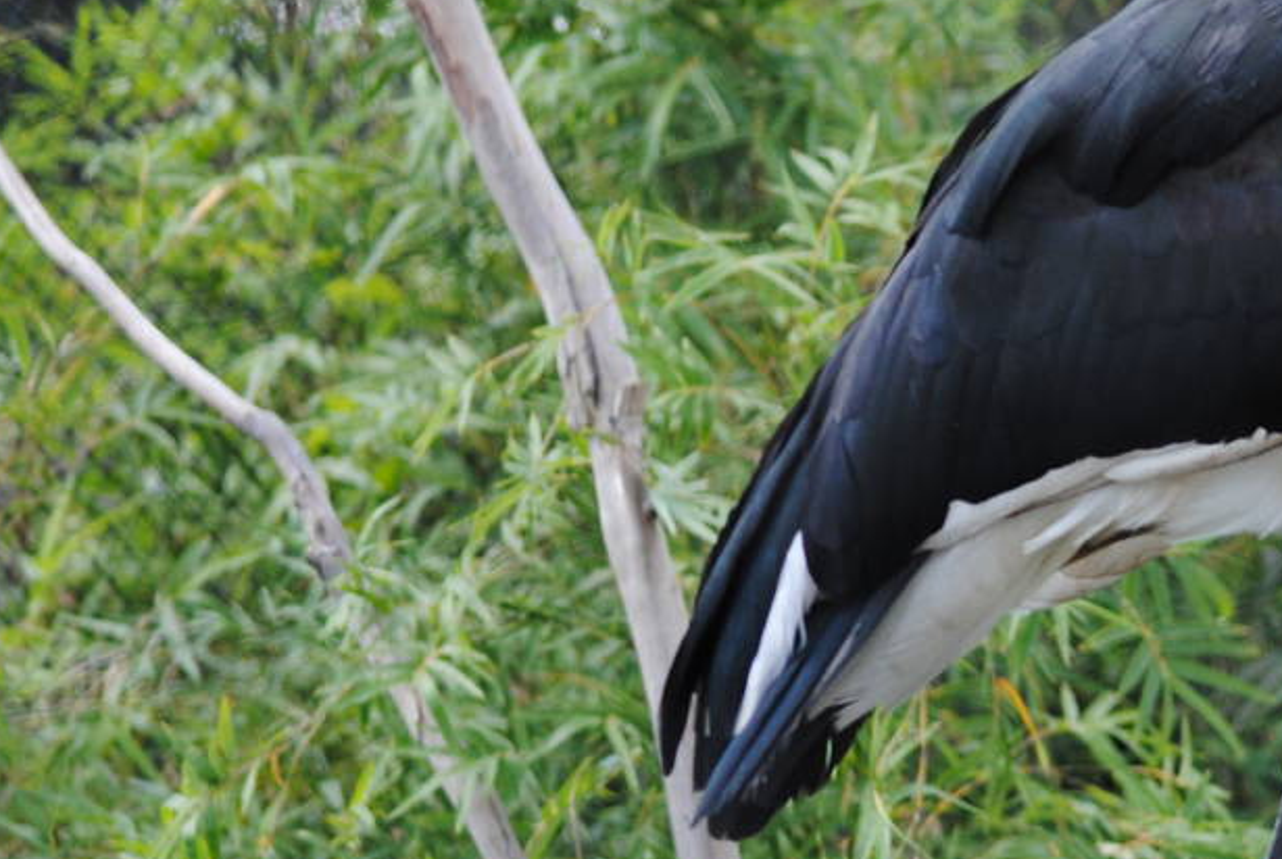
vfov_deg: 3.5
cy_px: 689
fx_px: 14193
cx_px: 1309
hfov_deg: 5.2
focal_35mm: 398
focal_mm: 102
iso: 200
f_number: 4.8
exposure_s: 1/250
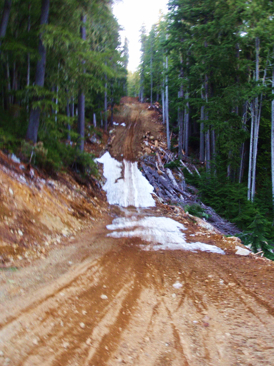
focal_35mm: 28
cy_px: 183
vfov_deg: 63.4
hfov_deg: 49.7
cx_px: 137
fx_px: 296
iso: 100
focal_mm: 5
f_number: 3.5
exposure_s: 1/30
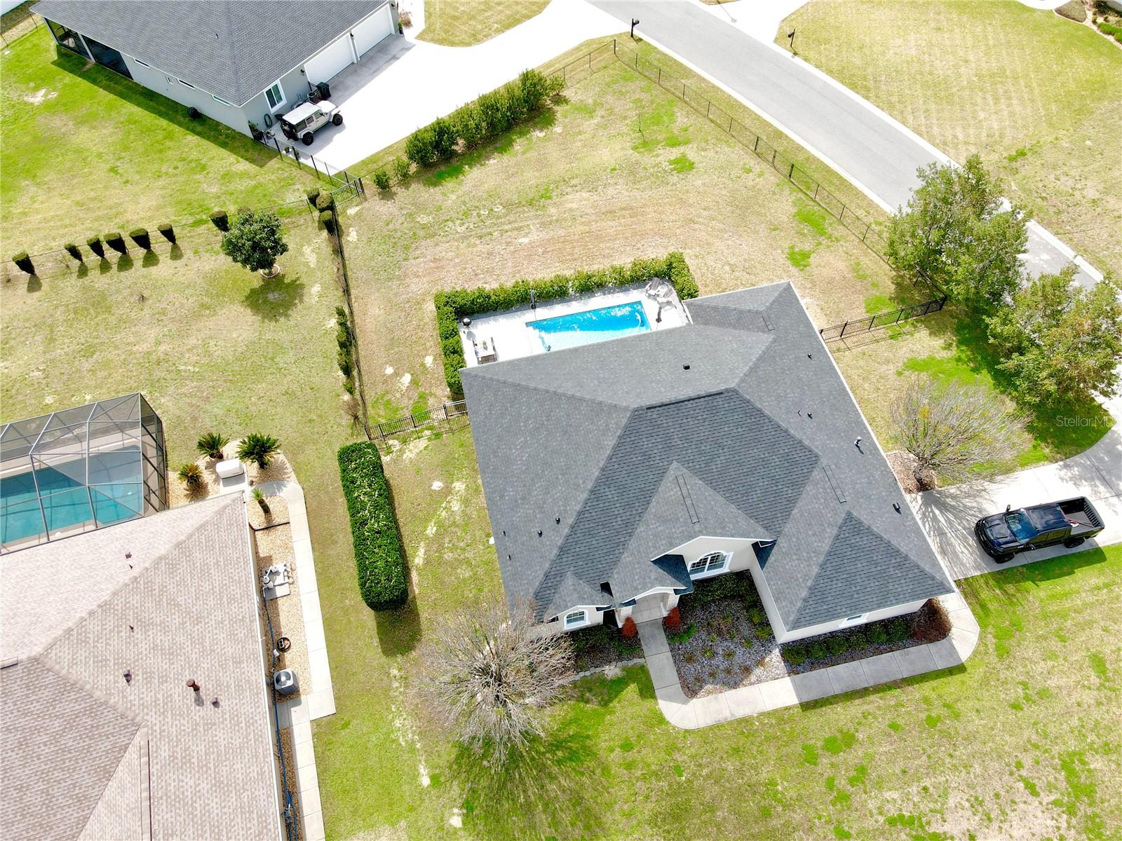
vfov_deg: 56.8
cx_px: 561
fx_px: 778
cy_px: 420
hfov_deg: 71.6
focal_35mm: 24
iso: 100
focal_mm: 4.5
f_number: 2.8
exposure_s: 1/320
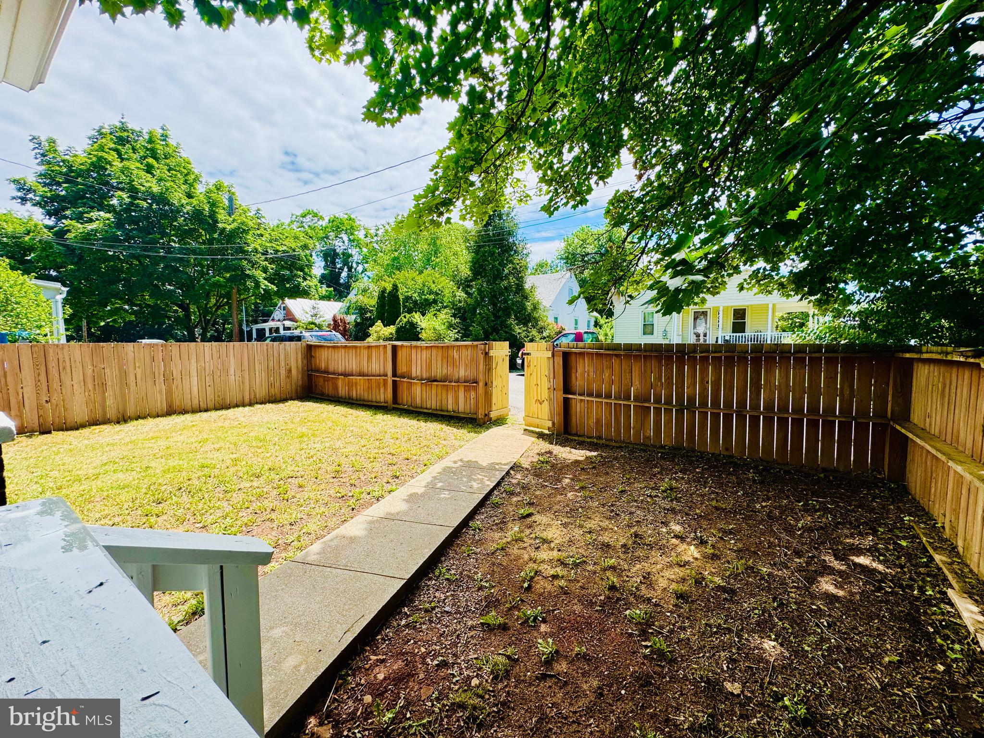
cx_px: 492
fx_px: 398
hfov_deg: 102.1
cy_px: 369
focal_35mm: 14
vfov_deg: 85.7
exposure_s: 1/681
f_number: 2.2
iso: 50
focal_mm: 2.22
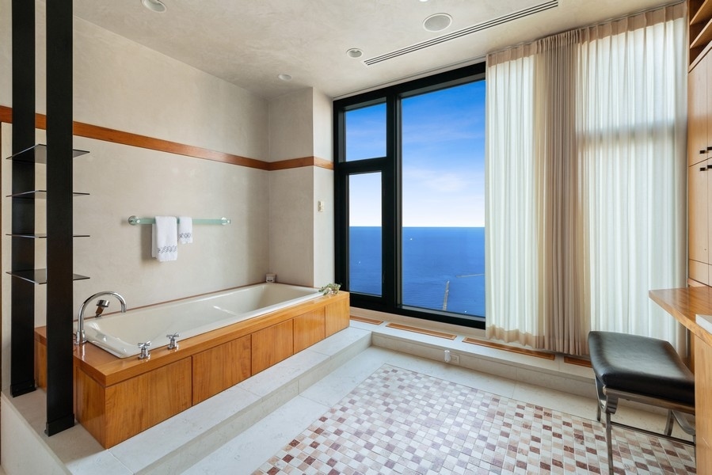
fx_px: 317
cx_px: 356
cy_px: 238
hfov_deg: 96.7
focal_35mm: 16
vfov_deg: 73.8
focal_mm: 16
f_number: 9
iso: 400
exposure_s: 1/5
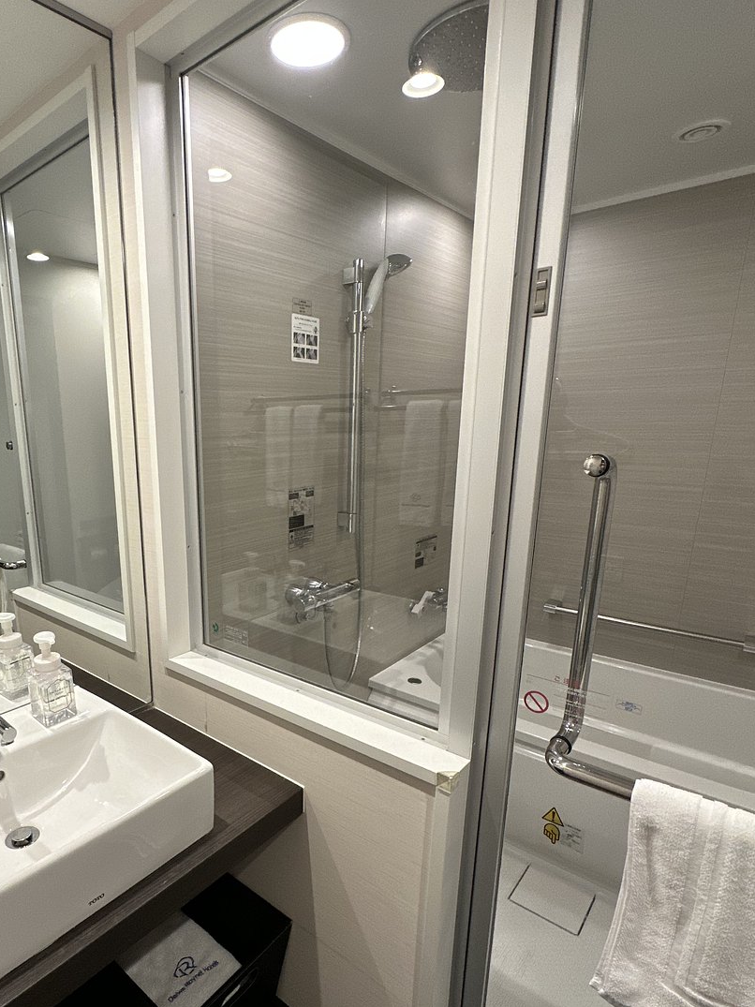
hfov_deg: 64.2
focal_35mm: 20
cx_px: 248
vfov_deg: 81.3
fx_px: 582
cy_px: 569
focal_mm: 2.22
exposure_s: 1/100
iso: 250
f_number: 2.2
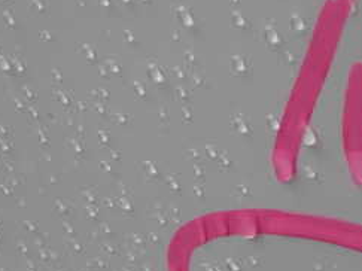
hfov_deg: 25.7
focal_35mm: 74
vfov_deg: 19.9
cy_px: 162
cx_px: 307
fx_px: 773
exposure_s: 1/80
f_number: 2.3
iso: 100
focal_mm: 5.4
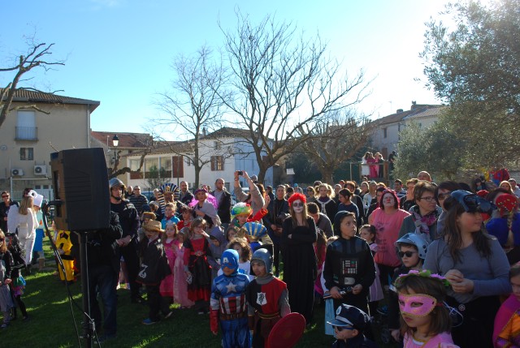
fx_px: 434
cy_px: 174
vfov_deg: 43.8
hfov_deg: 61.8
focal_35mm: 30
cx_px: 260
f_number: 6.3
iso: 100
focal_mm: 20
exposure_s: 1/160
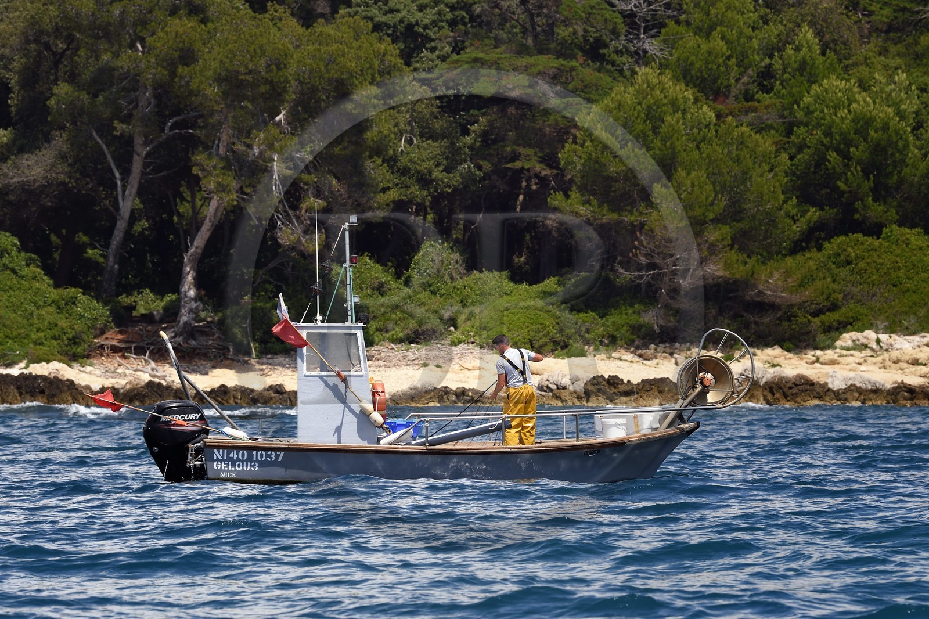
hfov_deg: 12.1
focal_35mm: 170
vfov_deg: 8.1
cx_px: 464
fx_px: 4386
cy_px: 310
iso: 200
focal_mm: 170
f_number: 6.3
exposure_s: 1/1000
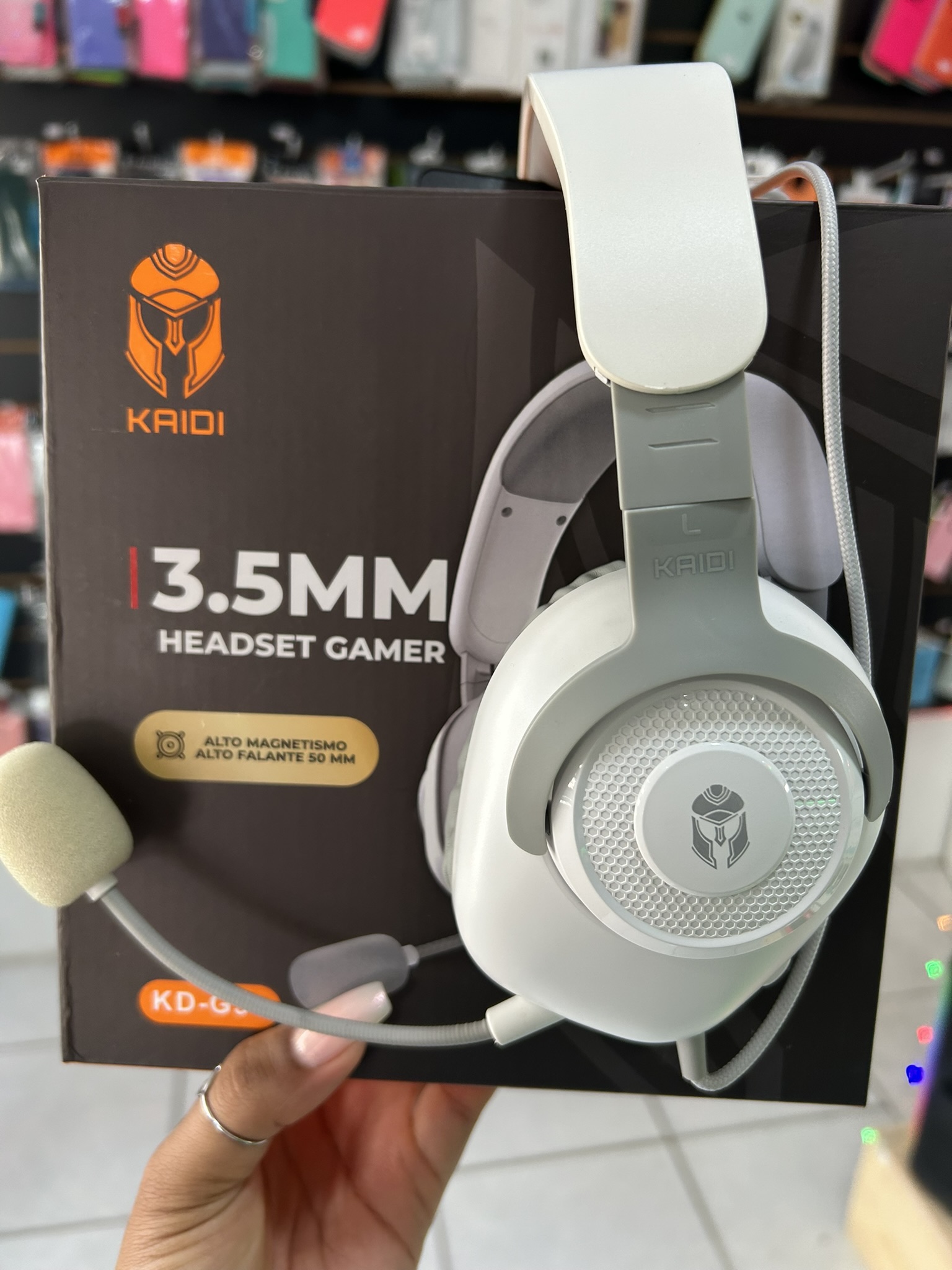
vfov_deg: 67.3
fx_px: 953
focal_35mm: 26
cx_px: 476
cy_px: 635
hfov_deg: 53.1
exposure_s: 1/120
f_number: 1.5
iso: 100
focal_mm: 5.7
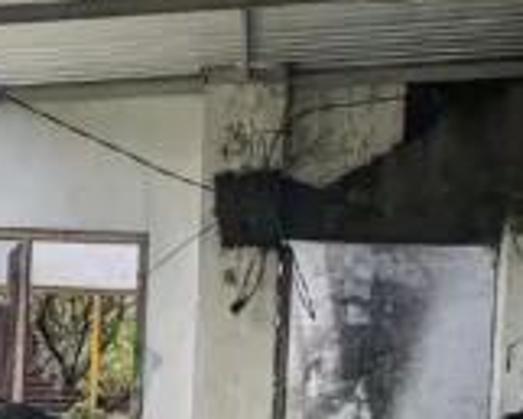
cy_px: 390
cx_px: 71
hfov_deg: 16.7
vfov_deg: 13.4
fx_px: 1766
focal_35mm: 114
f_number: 1.8
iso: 54
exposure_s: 1/1957
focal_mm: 4.44
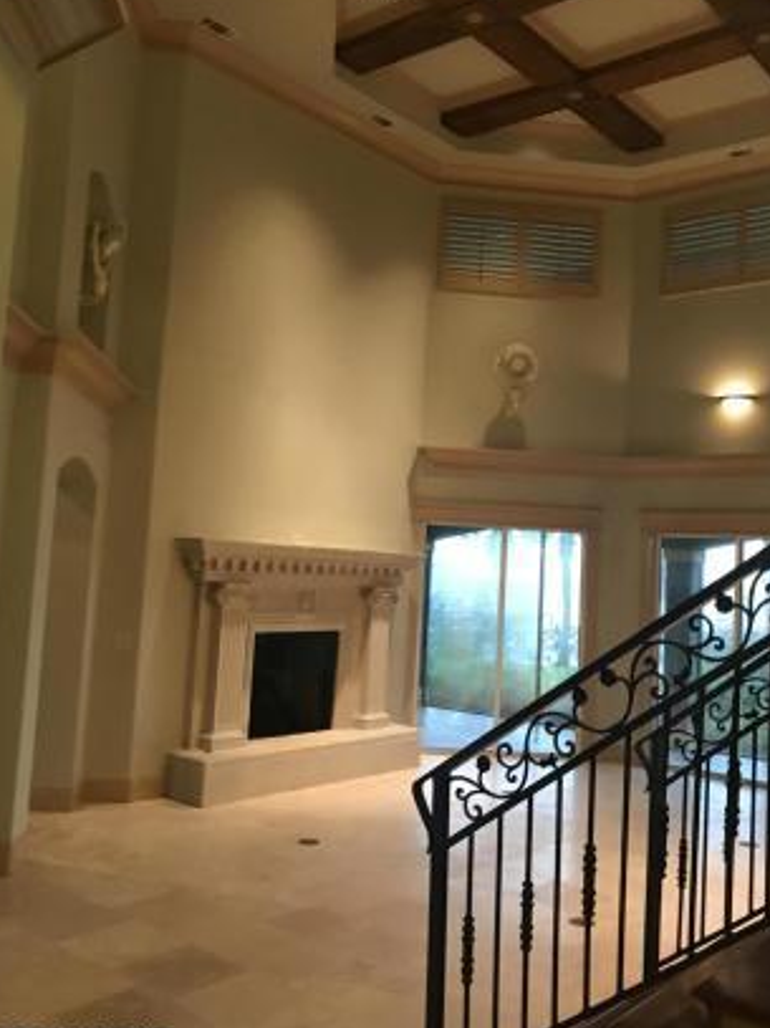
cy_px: 487
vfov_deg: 55.3
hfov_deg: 42.9
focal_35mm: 33
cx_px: 427
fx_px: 979
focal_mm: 3.99
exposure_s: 1/15
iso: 80
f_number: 1.8
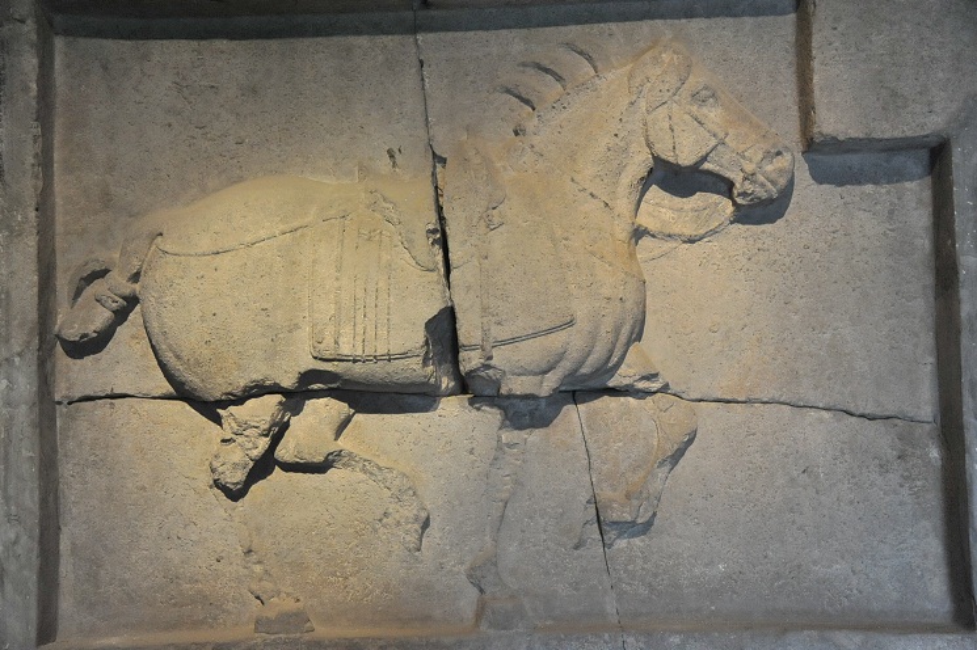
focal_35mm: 44
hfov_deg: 44.5
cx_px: 488
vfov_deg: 30.5
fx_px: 1194
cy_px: 325
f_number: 6.3
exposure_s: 1/160
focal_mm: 44
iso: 6400
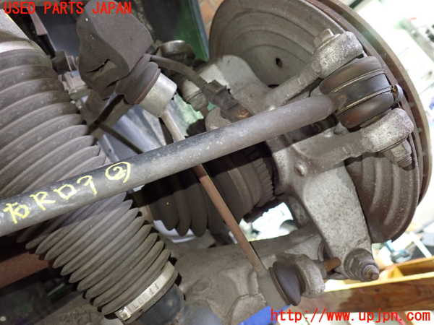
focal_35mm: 30
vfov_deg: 46.8
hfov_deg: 60.0
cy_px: 162
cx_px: 217
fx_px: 376
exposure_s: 1/25
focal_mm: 5.4
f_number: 2.3
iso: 800
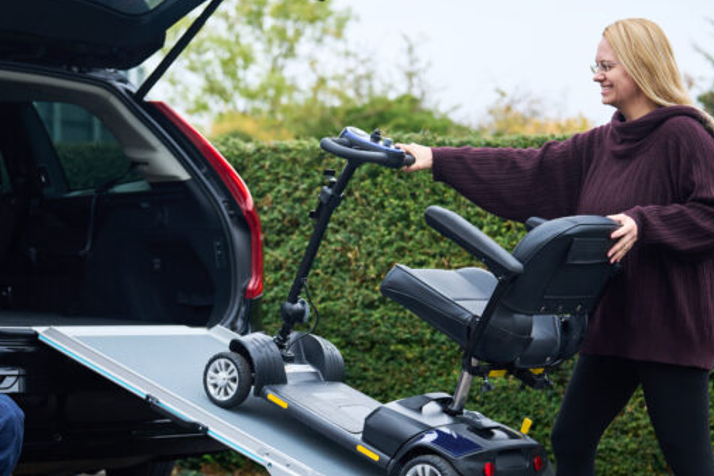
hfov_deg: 20.2
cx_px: 273
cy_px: 303
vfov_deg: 13.5
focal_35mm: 101
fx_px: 2003
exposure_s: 1/400
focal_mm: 50
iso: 160
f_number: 2.2
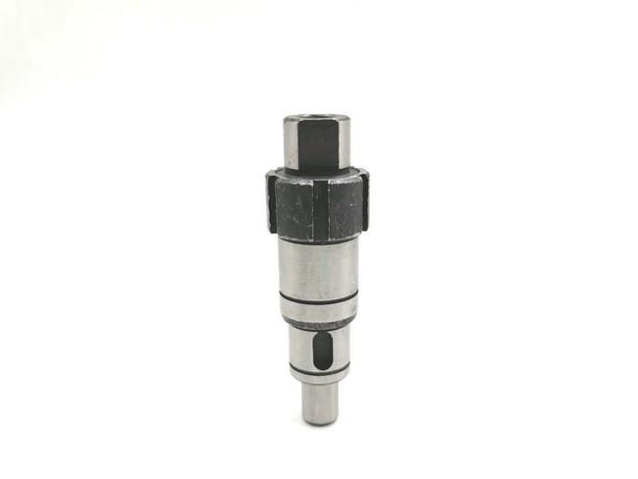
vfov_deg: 43.0
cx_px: 319
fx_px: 608
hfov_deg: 55.3
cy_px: 240
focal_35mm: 33
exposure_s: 1/152
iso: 50
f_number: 1.8
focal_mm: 5.3
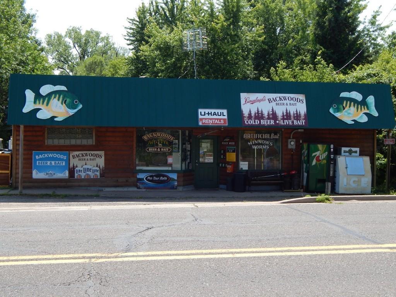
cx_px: 198
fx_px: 561
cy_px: 148
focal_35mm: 49
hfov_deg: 38.9
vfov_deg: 29.7
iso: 125
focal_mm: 8.6
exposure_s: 1/640
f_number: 3.7
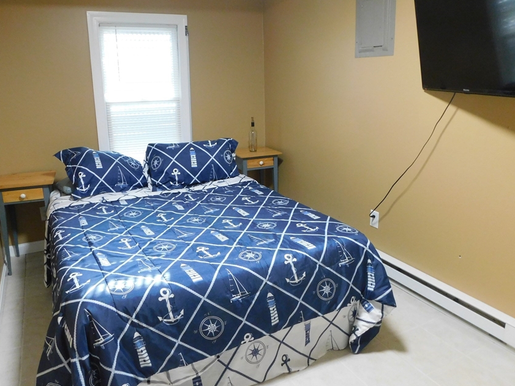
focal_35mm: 28
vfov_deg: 49.7
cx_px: 236
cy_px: 174
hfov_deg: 63.3
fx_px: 417
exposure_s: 1/15
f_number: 3
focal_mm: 4
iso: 400
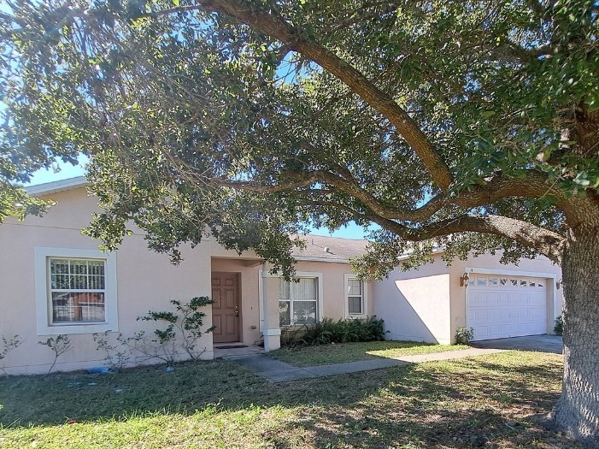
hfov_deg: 84.0
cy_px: 317
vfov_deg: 65.8
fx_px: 329
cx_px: 349
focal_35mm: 19
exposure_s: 1/406
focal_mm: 1.74
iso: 50
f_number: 2.2
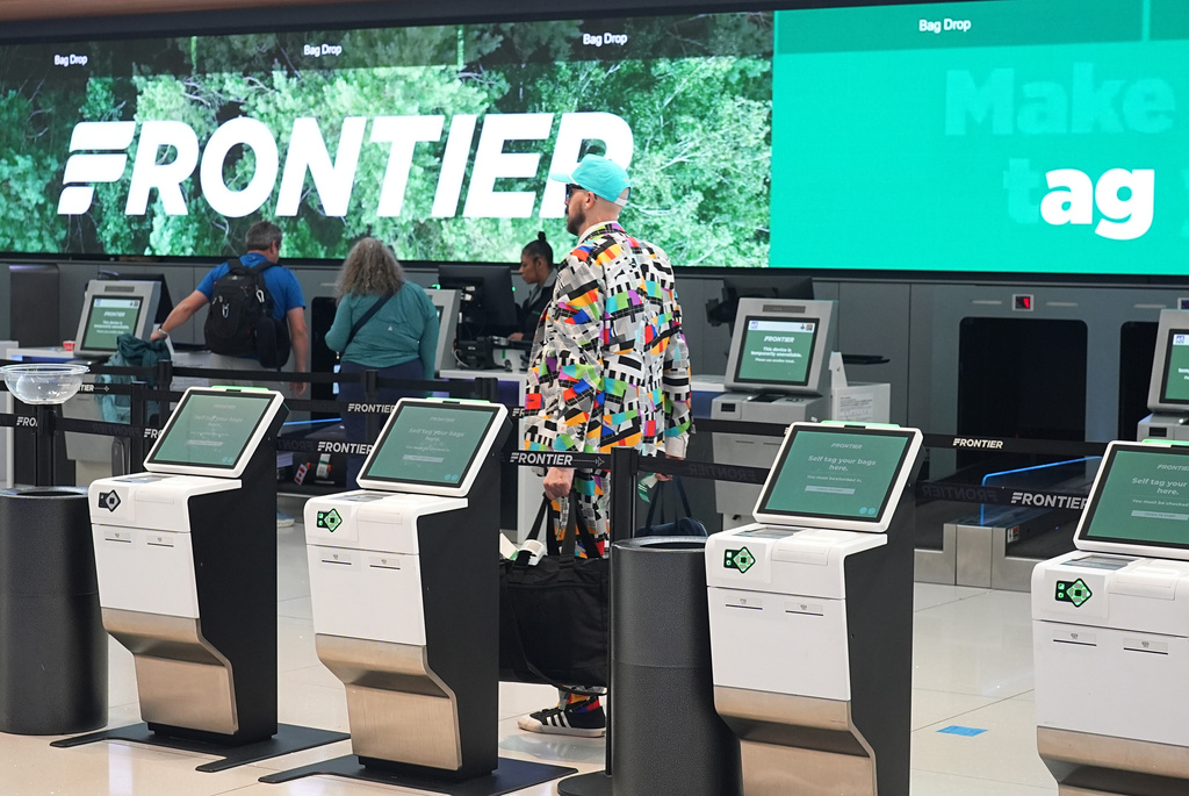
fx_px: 2479
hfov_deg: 27.0
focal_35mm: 75
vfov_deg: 18.2
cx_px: 594
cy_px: 398
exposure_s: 1/250
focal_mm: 50
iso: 1600
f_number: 3.5
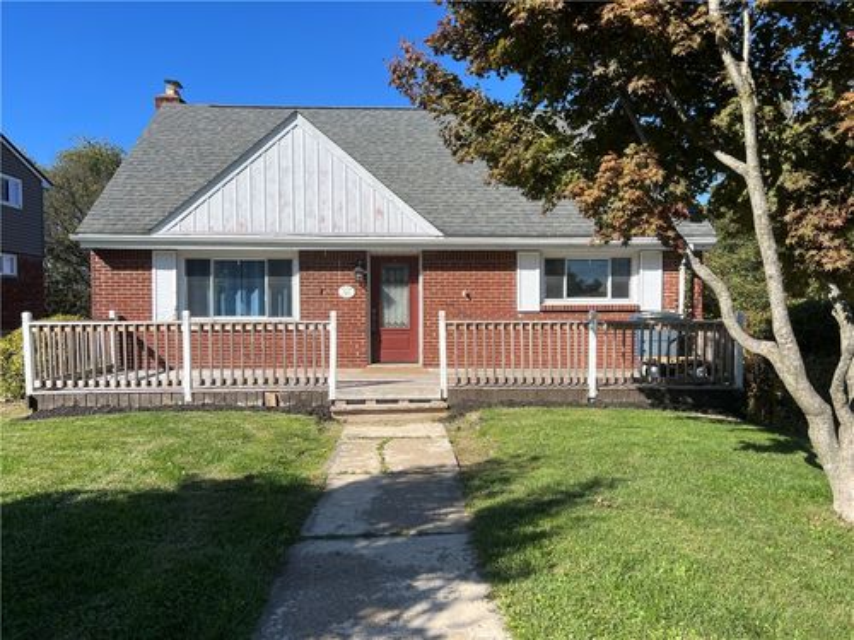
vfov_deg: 53.1
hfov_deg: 67.3
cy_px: 320
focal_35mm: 26
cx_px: 427
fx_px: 641
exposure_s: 1/3257
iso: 50
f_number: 1.5
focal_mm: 5.7
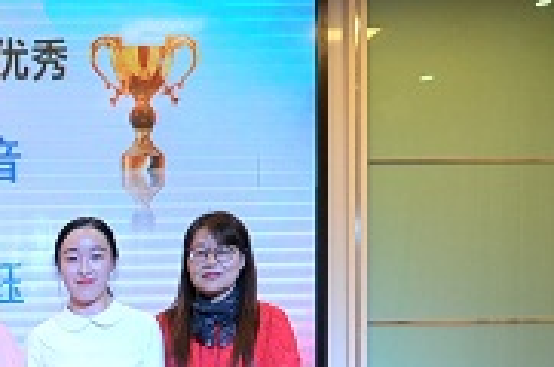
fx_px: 840
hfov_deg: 32.8
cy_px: 410
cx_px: -31
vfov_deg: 23.1
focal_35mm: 55
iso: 320
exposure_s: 1/400
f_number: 2.8
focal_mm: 11
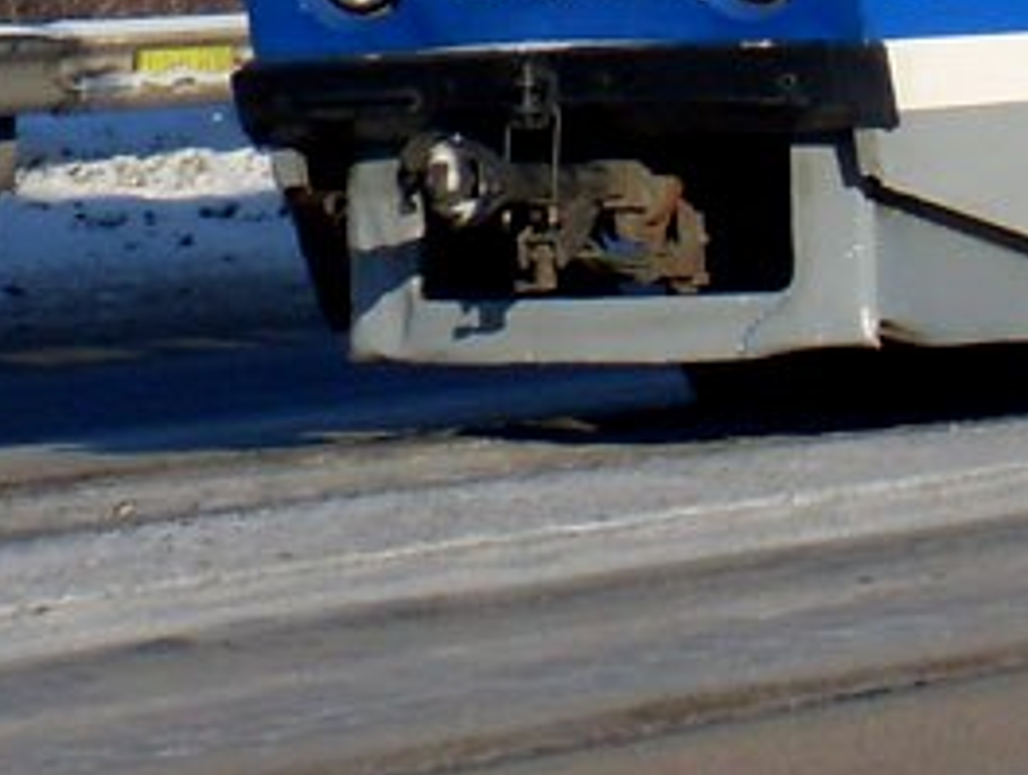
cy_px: -641
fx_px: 12823
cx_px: 1320
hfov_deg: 4.6
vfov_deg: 3.4
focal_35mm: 431
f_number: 5.2
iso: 80
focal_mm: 18.1
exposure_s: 1/750
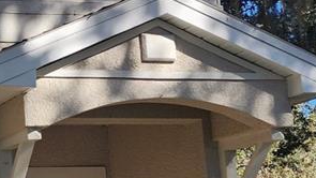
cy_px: 109
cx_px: -104
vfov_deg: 11.9
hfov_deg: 19.2
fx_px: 855
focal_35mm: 102
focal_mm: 6.4
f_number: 1.8
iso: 12
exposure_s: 1/619
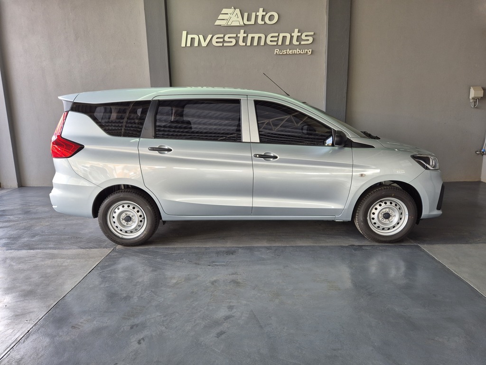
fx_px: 323
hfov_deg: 73.9
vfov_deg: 58.9
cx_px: 243
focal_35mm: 23
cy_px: 182
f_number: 1.8
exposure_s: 1/100
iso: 64
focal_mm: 5.4
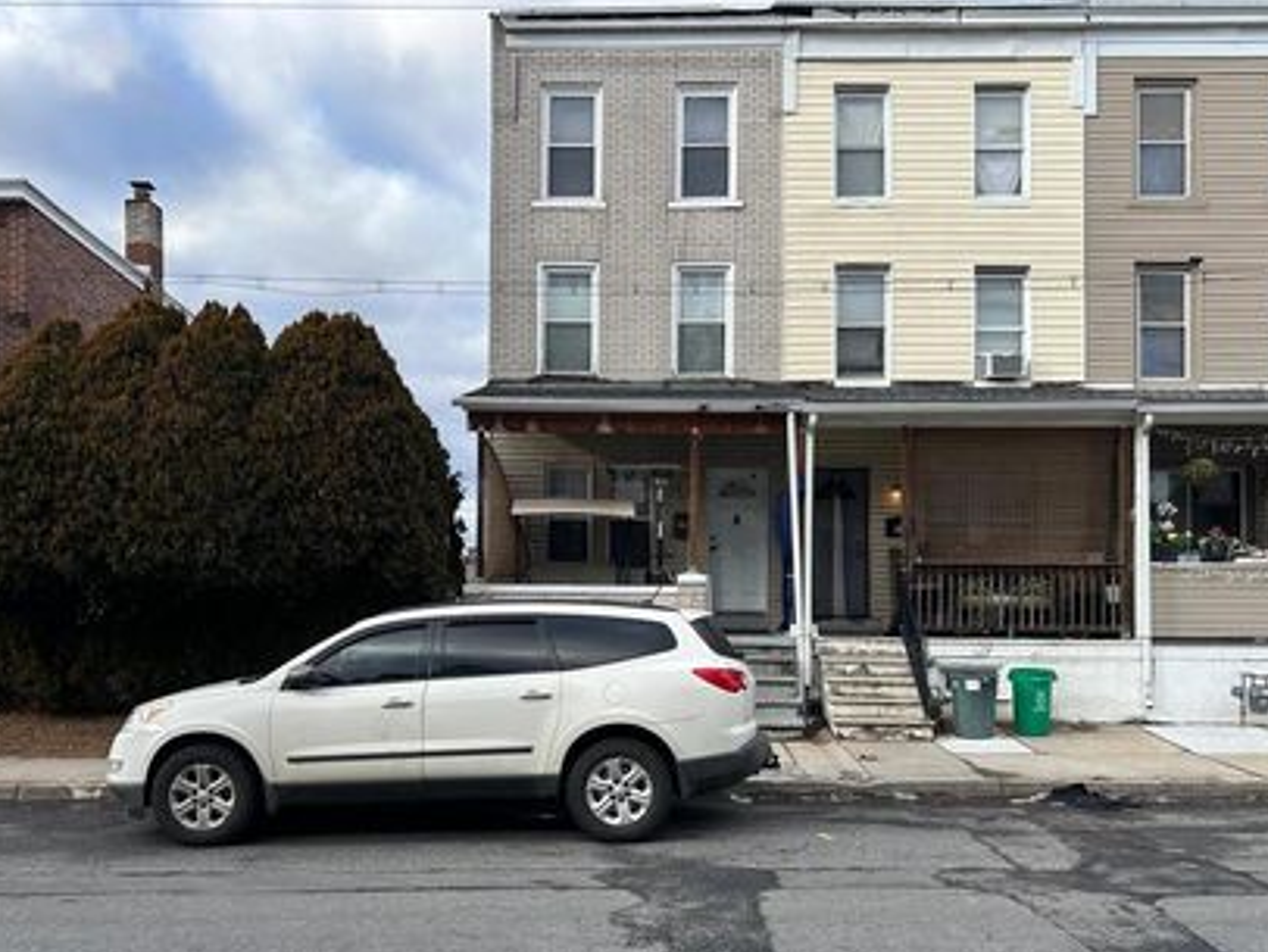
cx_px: 662
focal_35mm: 32
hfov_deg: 56.8
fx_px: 1173
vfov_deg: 44.0
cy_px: 560
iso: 50
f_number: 1.5
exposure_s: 1/1048
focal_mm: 5.7
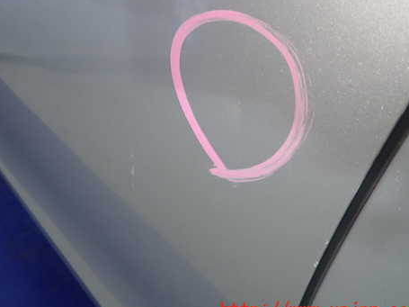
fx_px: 390
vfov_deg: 42.7
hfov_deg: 54.7
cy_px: 120
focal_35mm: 33
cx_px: 154
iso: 200
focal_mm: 4.5
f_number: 2
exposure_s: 1/30
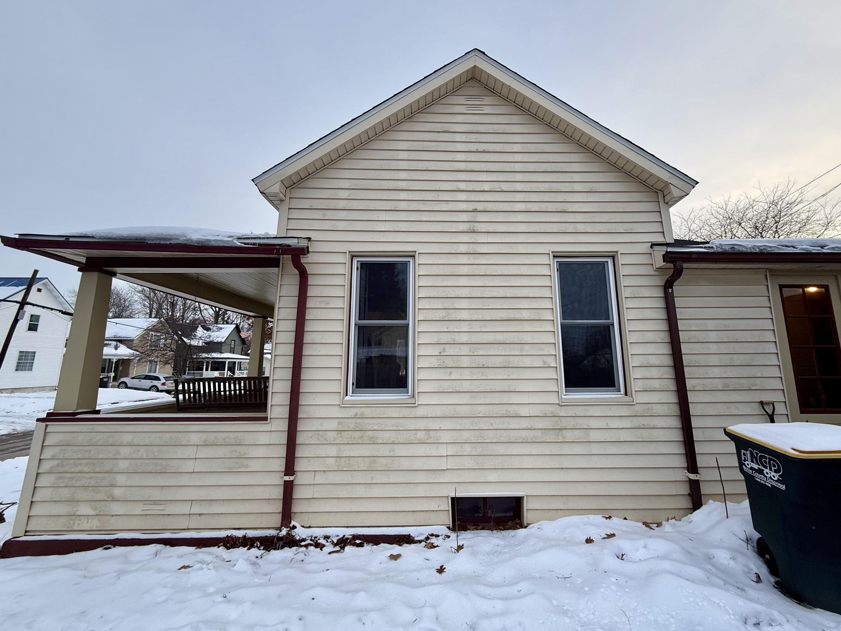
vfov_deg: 81.7
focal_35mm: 15
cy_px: 302
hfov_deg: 98.1
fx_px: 364
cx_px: 442
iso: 64
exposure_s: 1/99
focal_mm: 2.22
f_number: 2.2
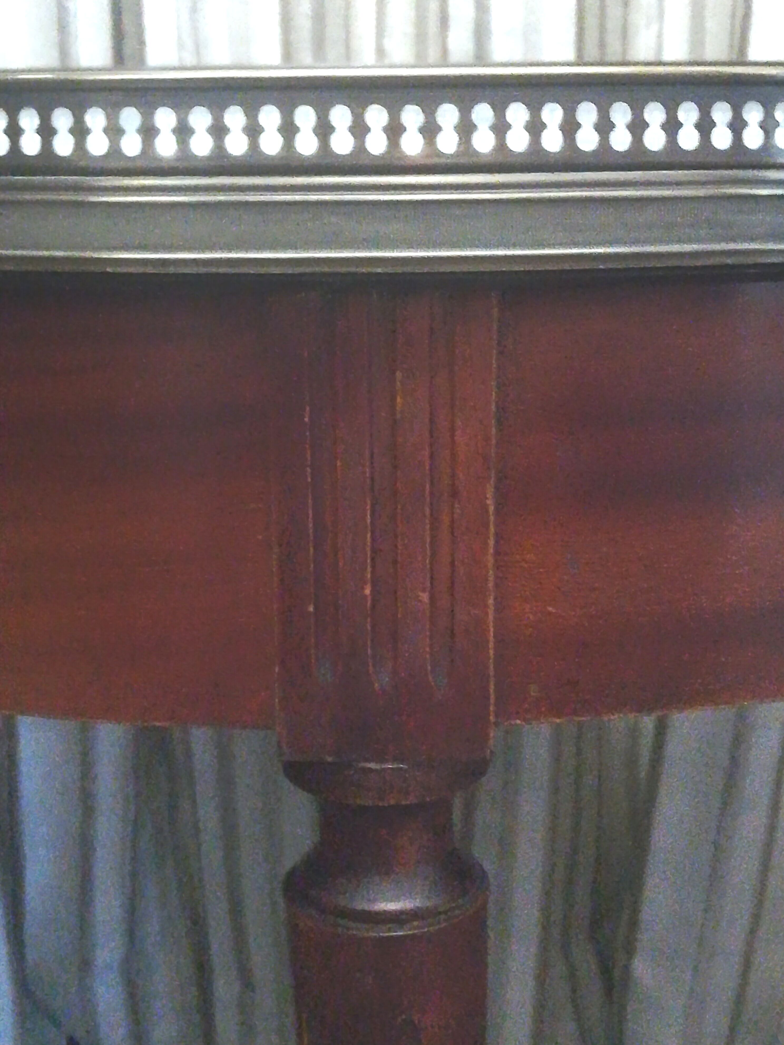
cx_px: 392
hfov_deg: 27.5
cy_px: 522
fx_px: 1600
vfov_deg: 36.2
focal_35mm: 53
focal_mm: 3.83
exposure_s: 1/15
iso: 2000
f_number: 2.2
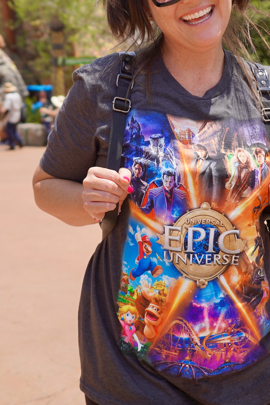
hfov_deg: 17.5
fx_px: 878
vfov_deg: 25.9
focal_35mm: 78
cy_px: 144
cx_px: 115
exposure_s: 1/800
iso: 100
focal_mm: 35
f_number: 4.5
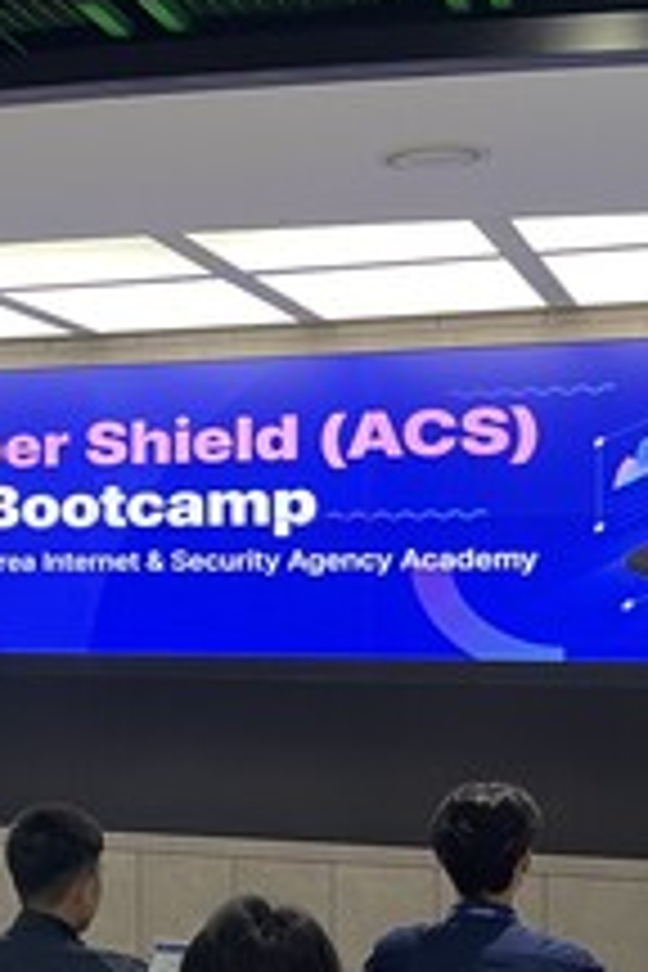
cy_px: 585
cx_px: -63
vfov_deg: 26.9
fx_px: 2025
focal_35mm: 75
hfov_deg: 17.6
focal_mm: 4.2
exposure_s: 1/60
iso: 100
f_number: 1.6
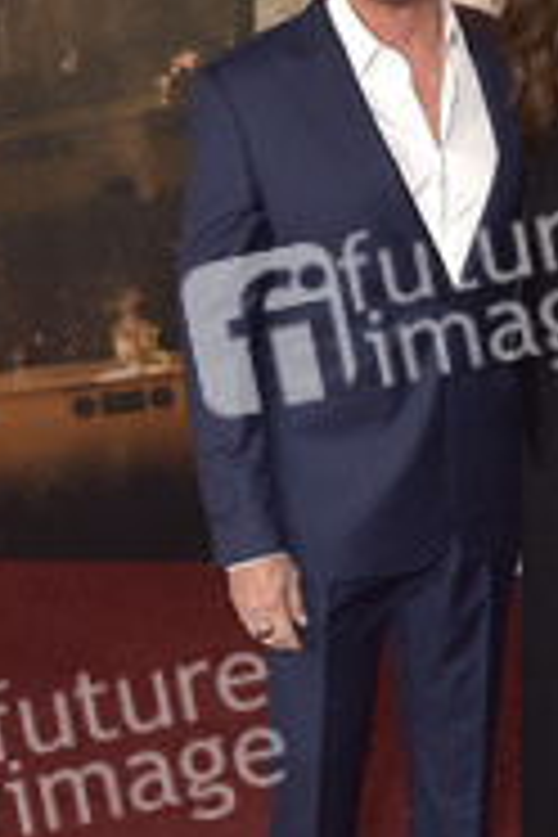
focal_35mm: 69
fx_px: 1604
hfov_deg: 19.2
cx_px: 547
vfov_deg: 29.1
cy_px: 536
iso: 1000
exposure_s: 1/250
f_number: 5.6
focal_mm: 32
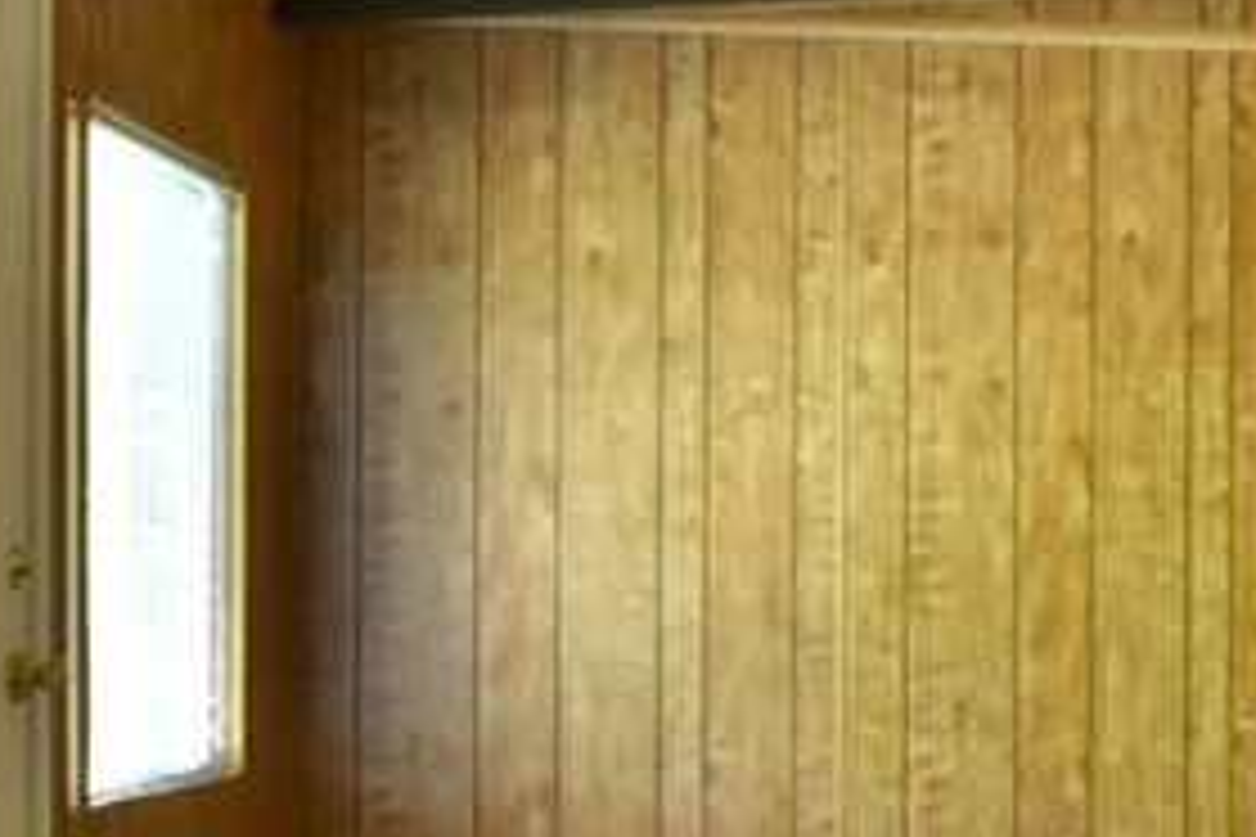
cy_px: 578
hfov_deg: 16.3
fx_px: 3837
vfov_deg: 12.4
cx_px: 2093
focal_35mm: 110
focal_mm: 20
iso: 720
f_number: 4
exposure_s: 1/60
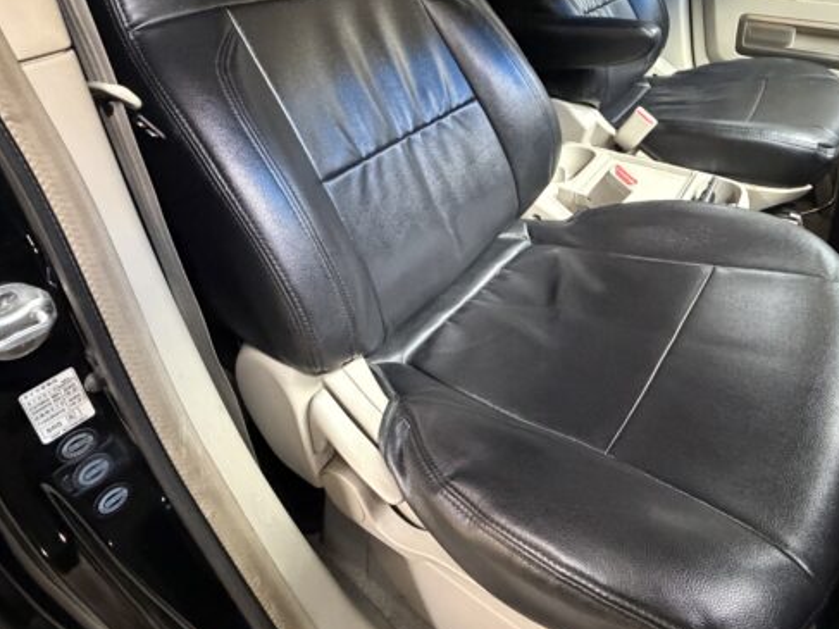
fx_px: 557
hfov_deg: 72.8
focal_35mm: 23
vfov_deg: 54.6
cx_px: 520
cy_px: 122
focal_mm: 2.22
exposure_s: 1/50
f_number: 2.2
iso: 1250
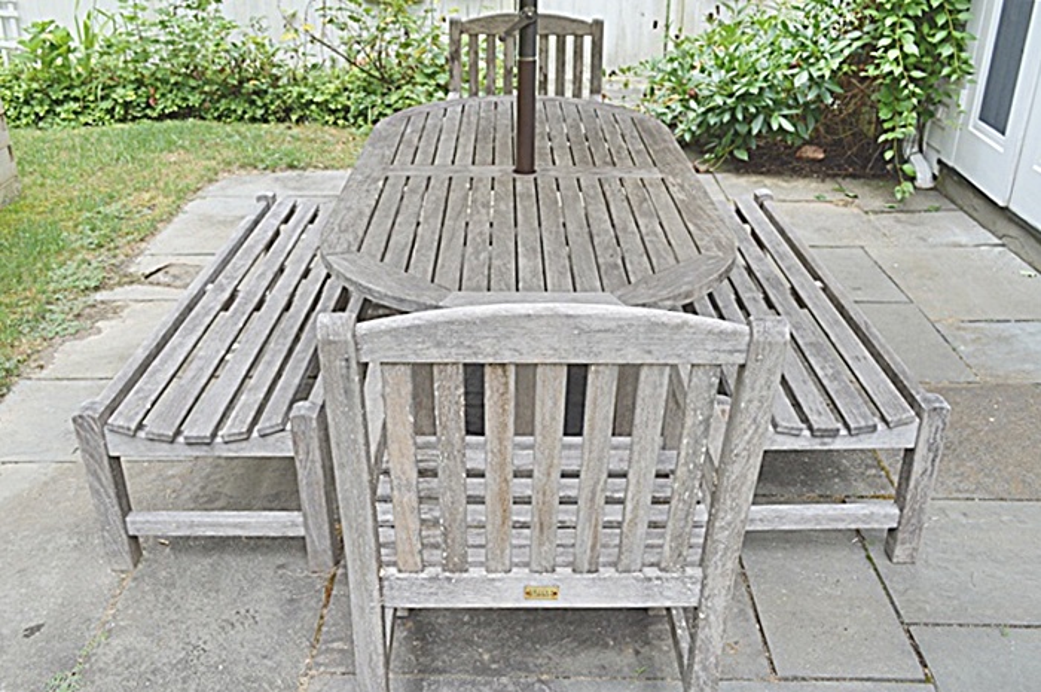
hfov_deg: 62.0
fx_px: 866
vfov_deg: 43.5
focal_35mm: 30
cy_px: 346
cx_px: 520
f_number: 5.6
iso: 250
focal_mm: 20
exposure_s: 1/125
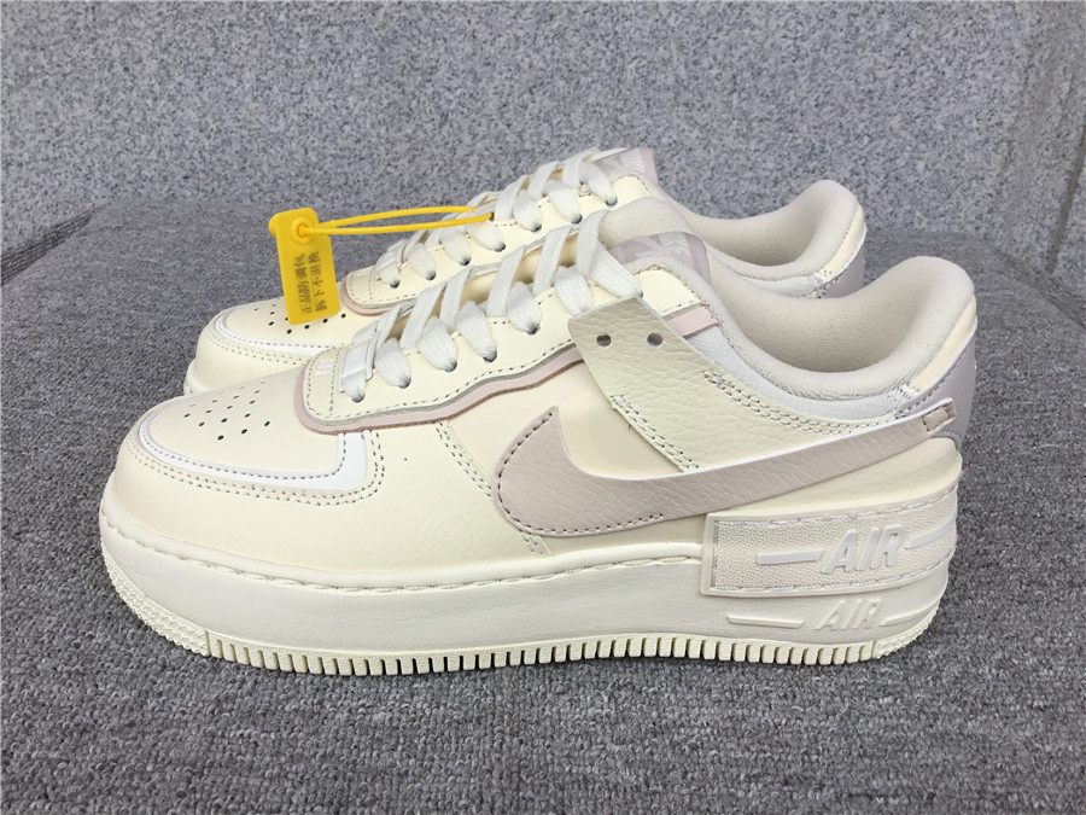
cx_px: 543
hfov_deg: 58.4
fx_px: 973
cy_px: 408
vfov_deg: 45.4
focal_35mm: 31
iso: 25
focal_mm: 3.3
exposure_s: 1/309
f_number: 2.4
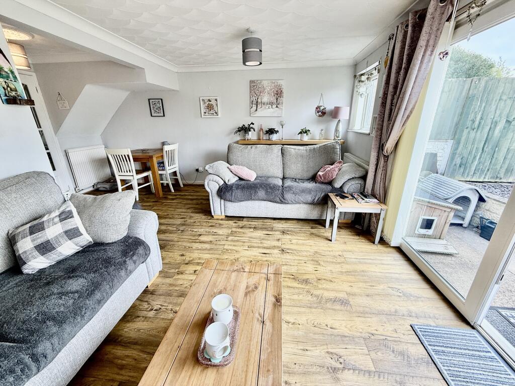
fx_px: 208
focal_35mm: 14
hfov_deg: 102.1
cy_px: 193
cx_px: 258
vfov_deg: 85.7
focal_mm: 2.22
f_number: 2.2
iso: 50
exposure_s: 1/100
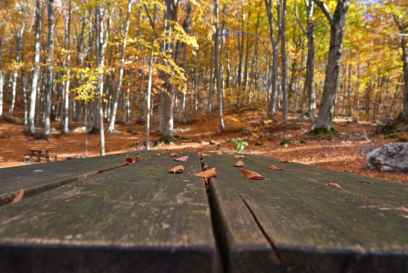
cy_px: 136
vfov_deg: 46.4
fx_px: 317
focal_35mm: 28
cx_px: 204
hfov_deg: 65.5
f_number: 8
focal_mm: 28
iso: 320
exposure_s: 1/100
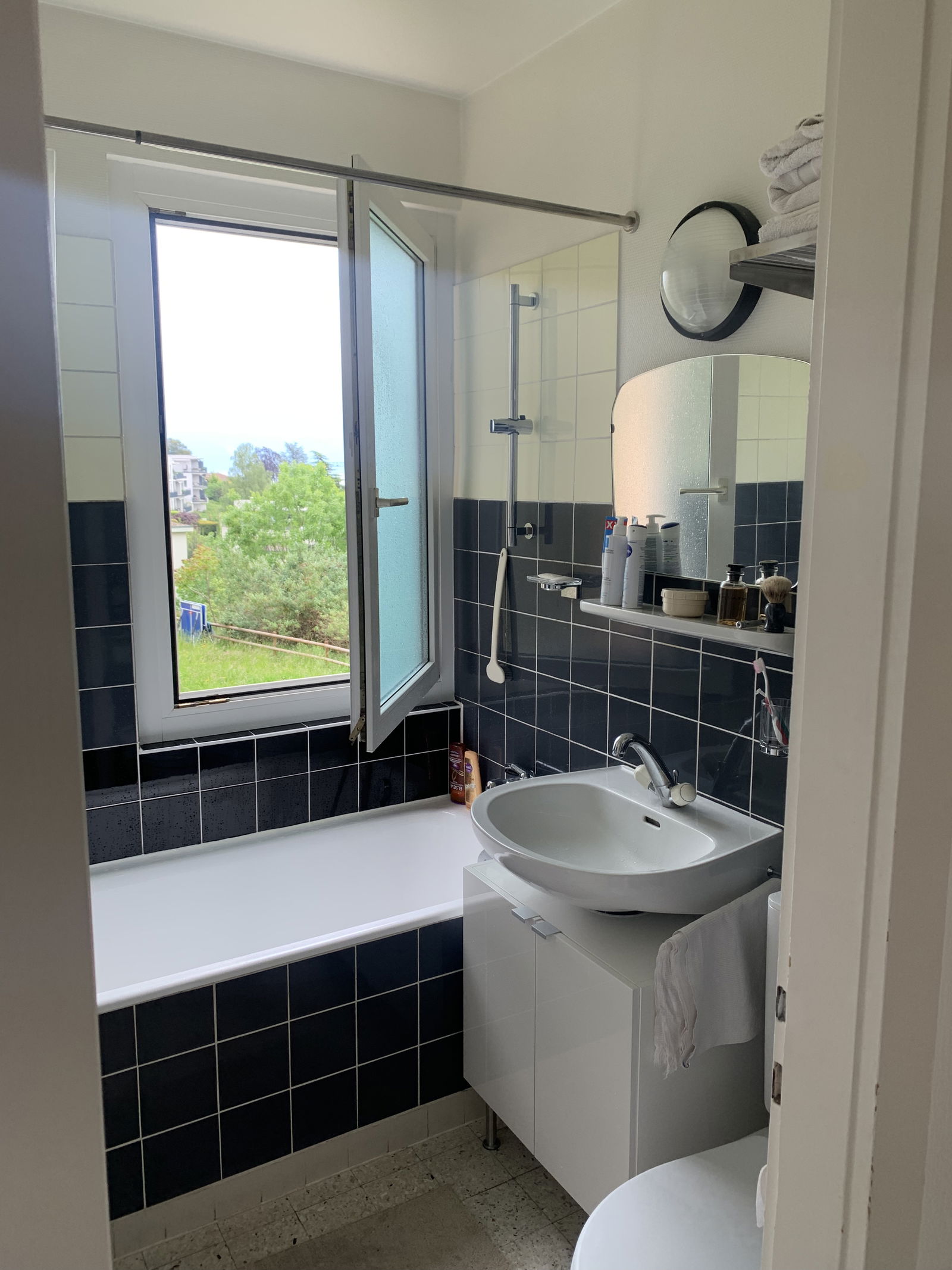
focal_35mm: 26
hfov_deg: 53.1
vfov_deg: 67.3
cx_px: 476
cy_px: 635
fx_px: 953
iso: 25
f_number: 1.8
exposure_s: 1/156
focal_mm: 4.25
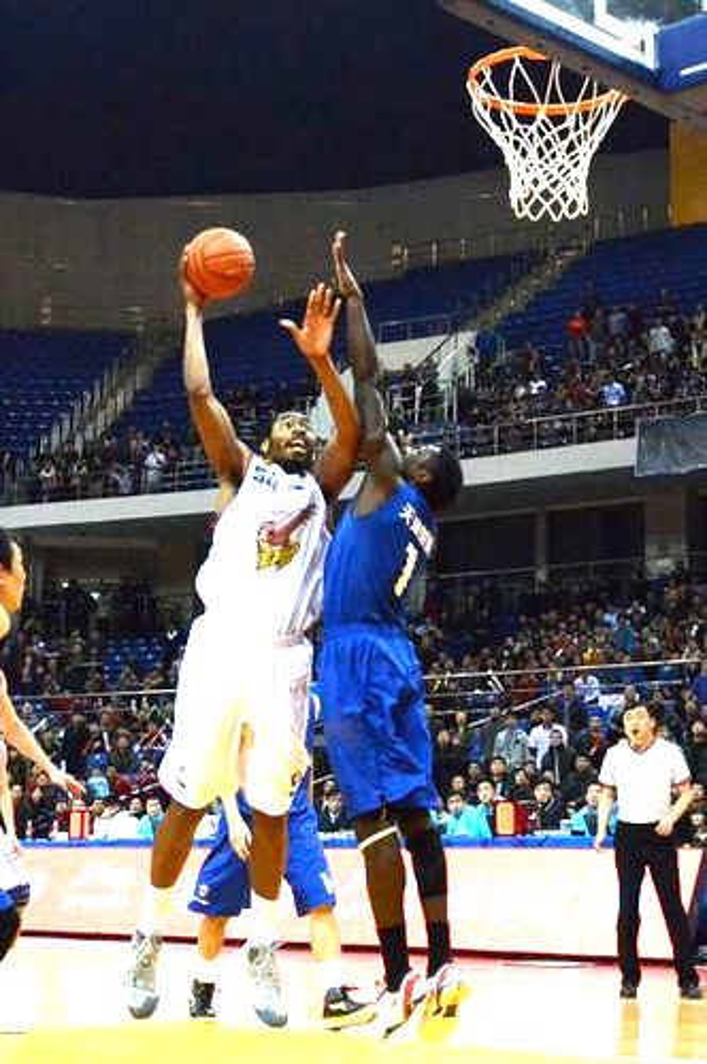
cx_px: 354
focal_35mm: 38
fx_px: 1108
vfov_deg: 51.3
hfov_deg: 35.4
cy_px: 532
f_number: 7.1
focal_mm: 25
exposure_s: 1/640
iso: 5000
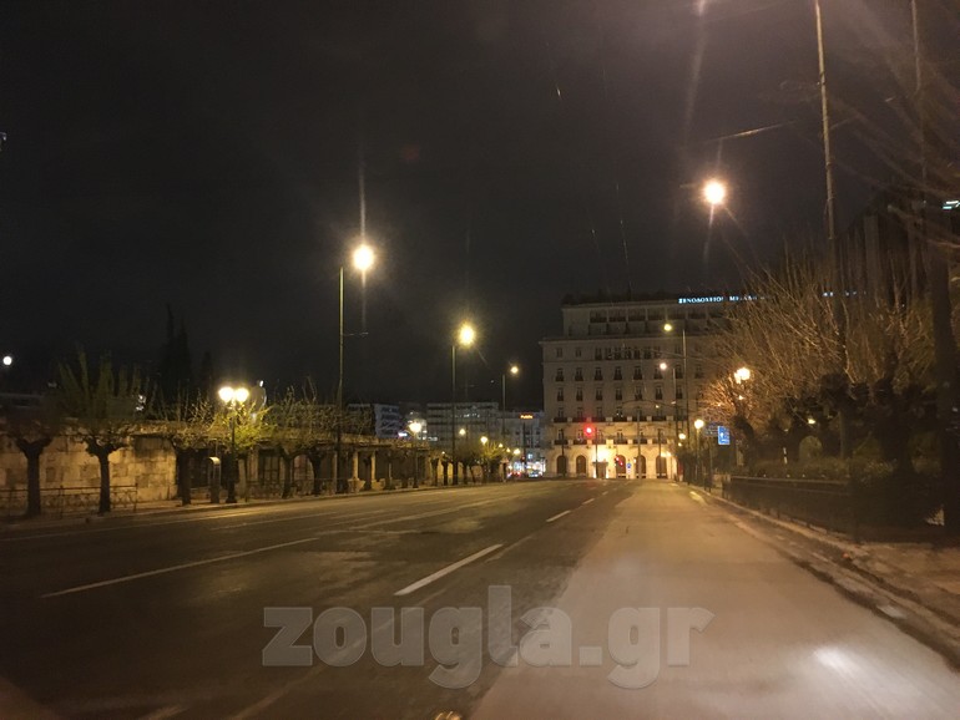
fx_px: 805
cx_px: 480
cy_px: 360
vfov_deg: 48.3
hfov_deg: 61.6
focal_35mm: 29
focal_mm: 4.15
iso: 500
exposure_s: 1/17
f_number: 2.2
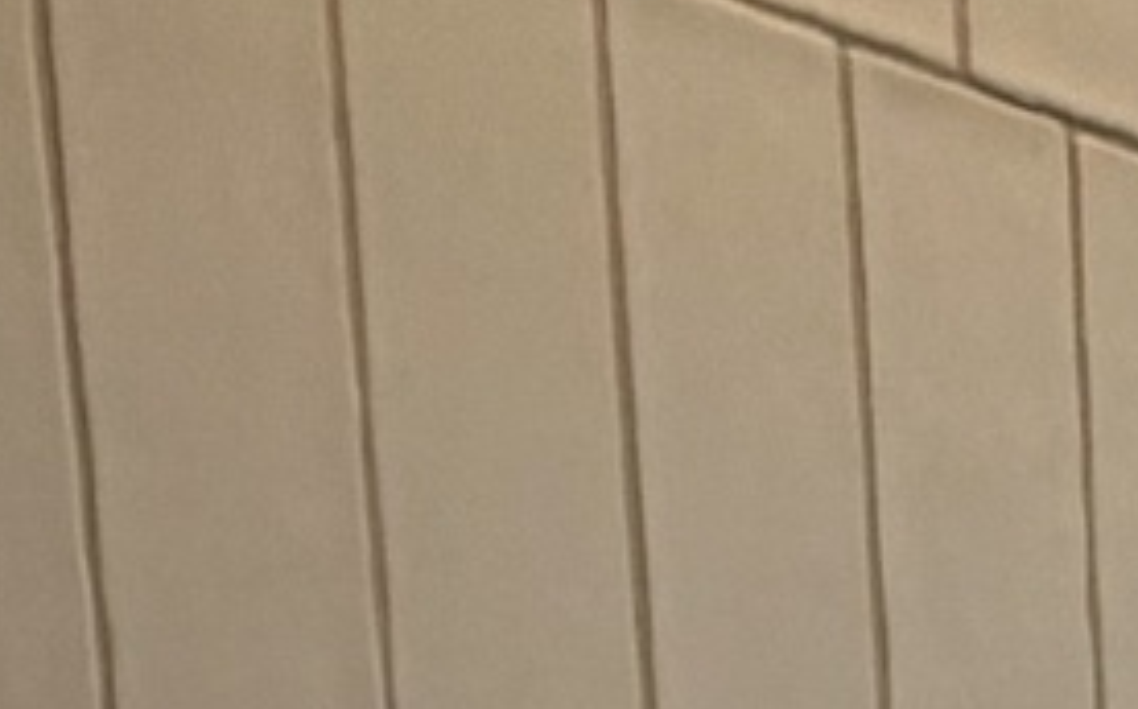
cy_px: 3034
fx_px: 3843
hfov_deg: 16.5
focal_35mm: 124
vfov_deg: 7.1
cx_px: 1159
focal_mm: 2.22
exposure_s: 1/120
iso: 50
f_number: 2.2
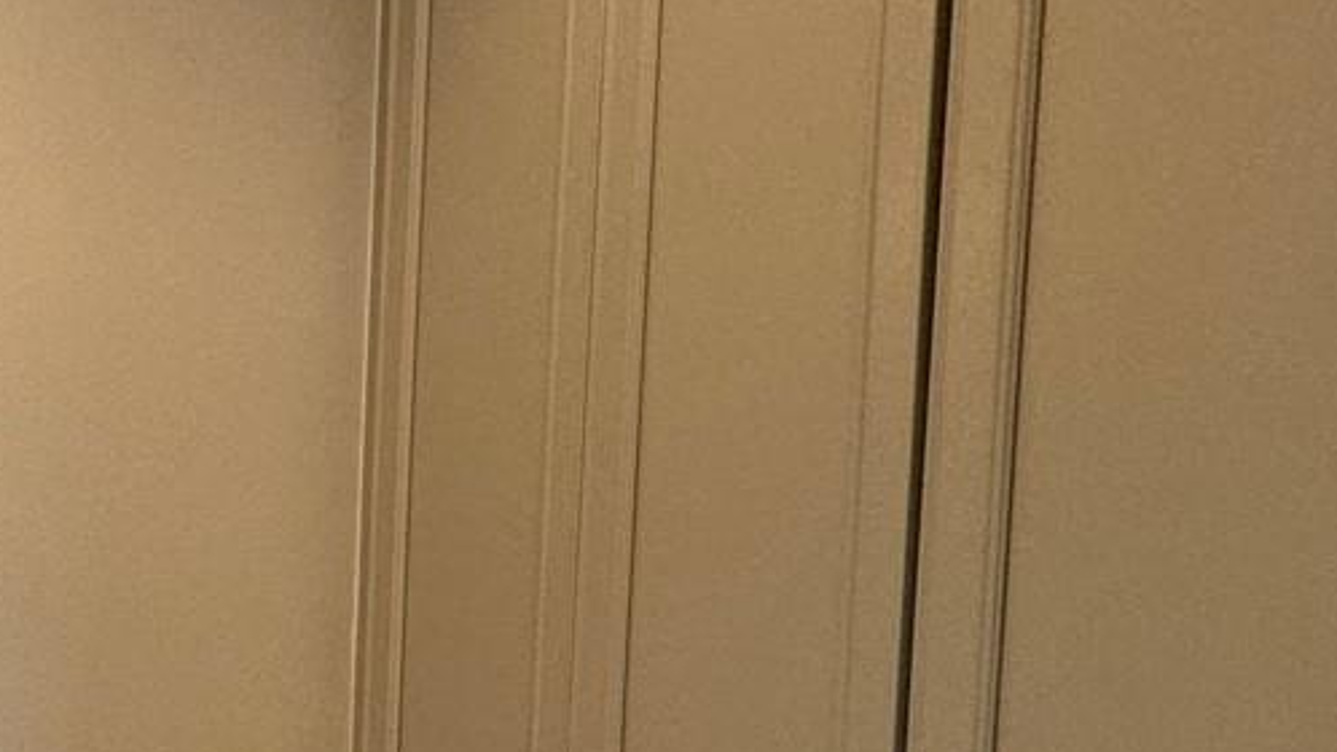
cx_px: -448
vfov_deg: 21.3
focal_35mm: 49
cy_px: 1069
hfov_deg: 31.3
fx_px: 1737
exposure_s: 1/120
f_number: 2.2
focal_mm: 2.22
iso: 160
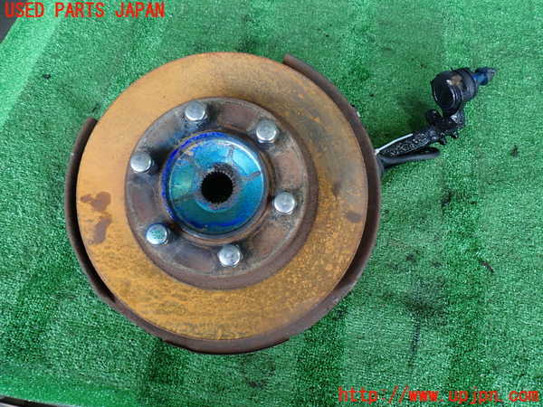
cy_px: 204
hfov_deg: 60.0
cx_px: 272
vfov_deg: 46.8
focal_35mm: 30
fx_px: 471
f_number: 2.3
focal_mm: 5.4
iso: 160
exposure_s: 1/60
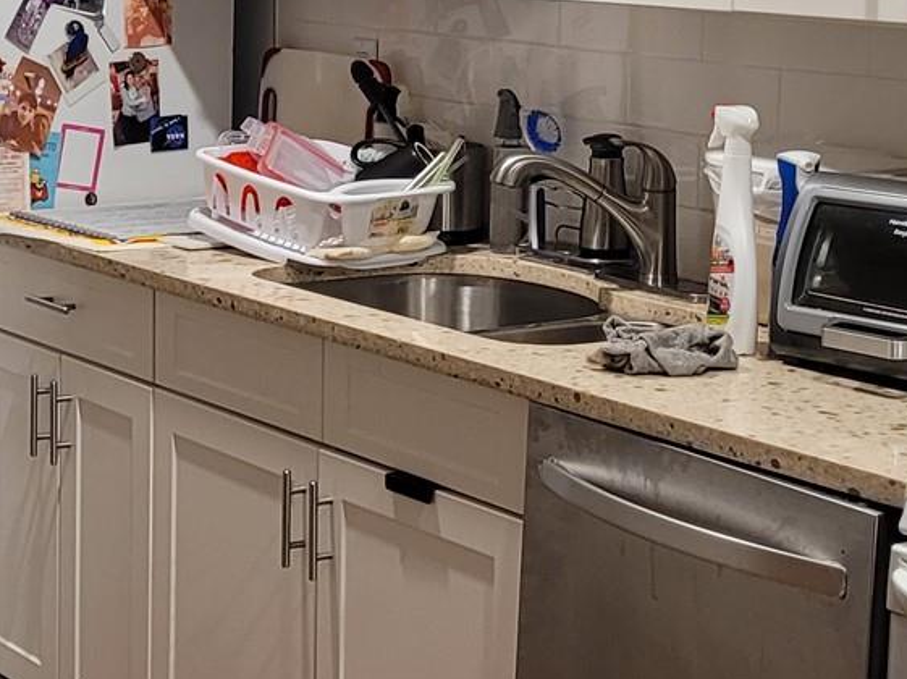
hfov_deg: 20.5
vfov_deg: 15.5
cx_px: 231
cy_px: 246
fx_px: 2488
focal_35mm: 95
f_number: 1.8
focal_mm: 5.4
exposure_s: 1/40
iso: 250
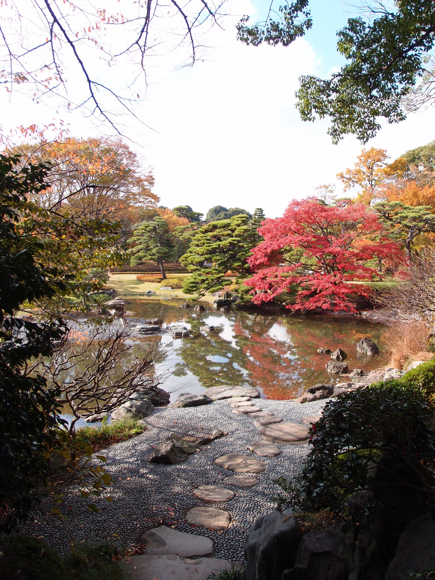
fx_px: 469
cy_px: 290
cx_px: 218
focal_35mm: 28
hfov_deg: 49.7
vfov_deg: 63.4
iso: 100
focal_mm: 6
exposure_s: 1/100
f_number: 2.2
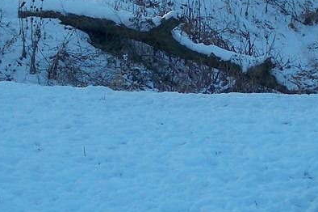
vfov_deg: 7.4
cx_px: 211
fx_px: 1642
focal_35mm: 186
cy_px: 112
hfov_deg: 11.1
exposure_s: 1/250
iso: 80
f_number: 3.5
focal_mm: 7.8
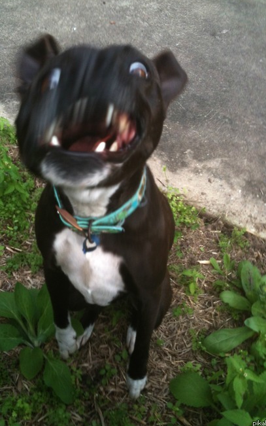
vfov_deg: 51.5
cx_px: 122
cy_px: 212
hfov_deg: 33.6
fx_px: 441
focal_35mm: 38
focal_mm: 3.85
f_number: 2.8
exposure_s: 1/151
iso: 64
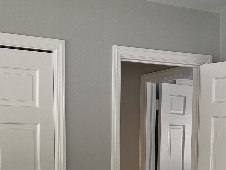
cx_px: 79
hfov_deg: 24.9
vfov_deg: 18.0
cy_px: 204
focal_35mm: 78
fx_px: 509
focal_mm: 5.7
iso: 100
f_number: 1.5
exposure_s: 1/121
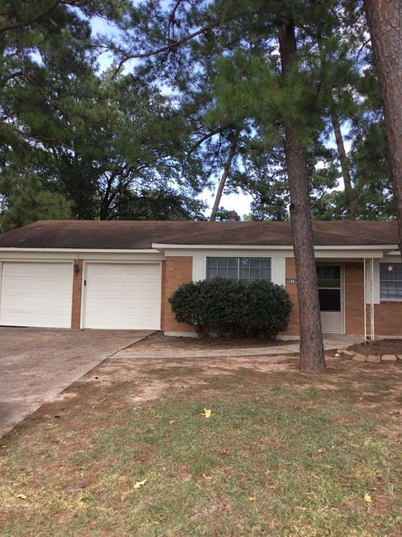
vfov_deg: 58.4
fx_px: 480
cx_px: 201
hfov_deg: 45.4
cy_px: 268
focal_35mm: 31
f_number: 2.4
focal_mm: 3.3
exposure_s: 1/359
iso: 25
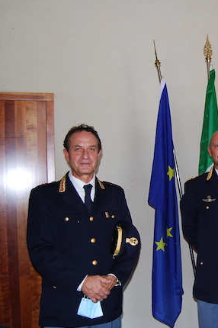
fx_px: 455
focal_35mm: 50
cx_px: 213
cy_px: 164
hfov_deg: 25.7
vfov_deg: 39.6
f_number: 3.8
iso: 200
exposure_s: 1/60
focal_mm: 22
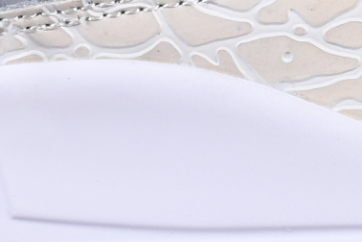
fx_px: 5560
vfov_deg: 2.5
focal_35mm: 553
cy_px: -230
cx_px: 201
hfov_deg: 3.7
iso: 160
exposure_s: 1/80
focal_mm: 50
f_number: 8
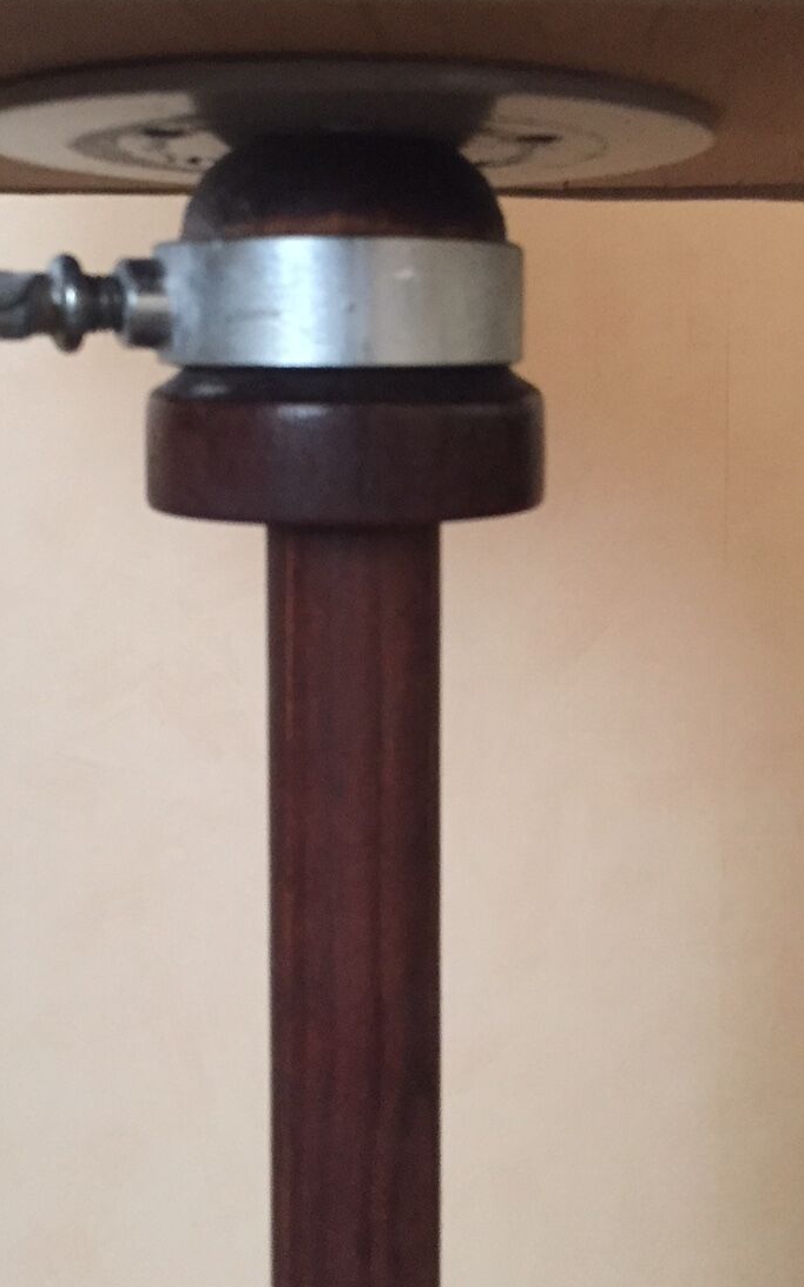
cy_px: 504
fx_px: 1612
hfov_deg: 28.0
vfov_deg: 43.2
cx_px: 419
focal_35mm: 46
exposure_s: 1/17
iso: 500
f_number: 2.2
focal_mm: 4.15
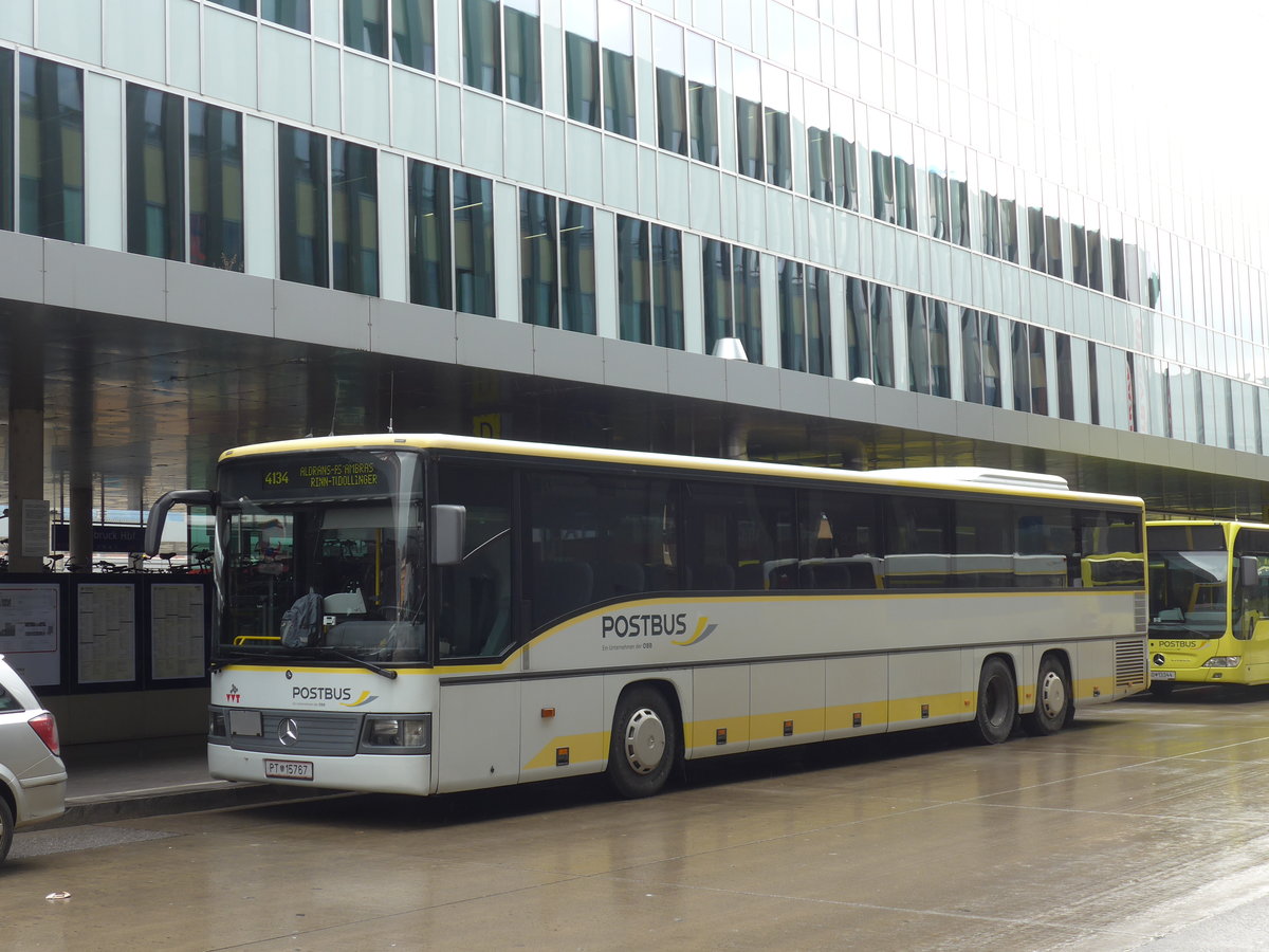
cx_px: 634
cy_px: 476
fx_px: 1906
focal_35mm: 52
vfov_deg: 28.0
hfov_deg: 36.8
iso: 80
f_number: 3.3
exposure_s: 1/160
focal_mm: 10.7
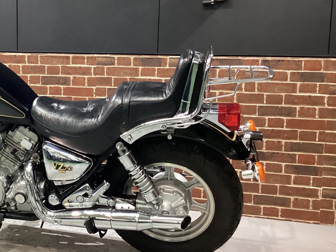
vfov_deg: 29.1
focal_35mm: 50
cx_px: 69
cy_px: 103
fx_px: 485
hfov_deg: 36.9
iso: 320
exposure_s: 1/40
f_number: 2.4
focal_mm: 3.3
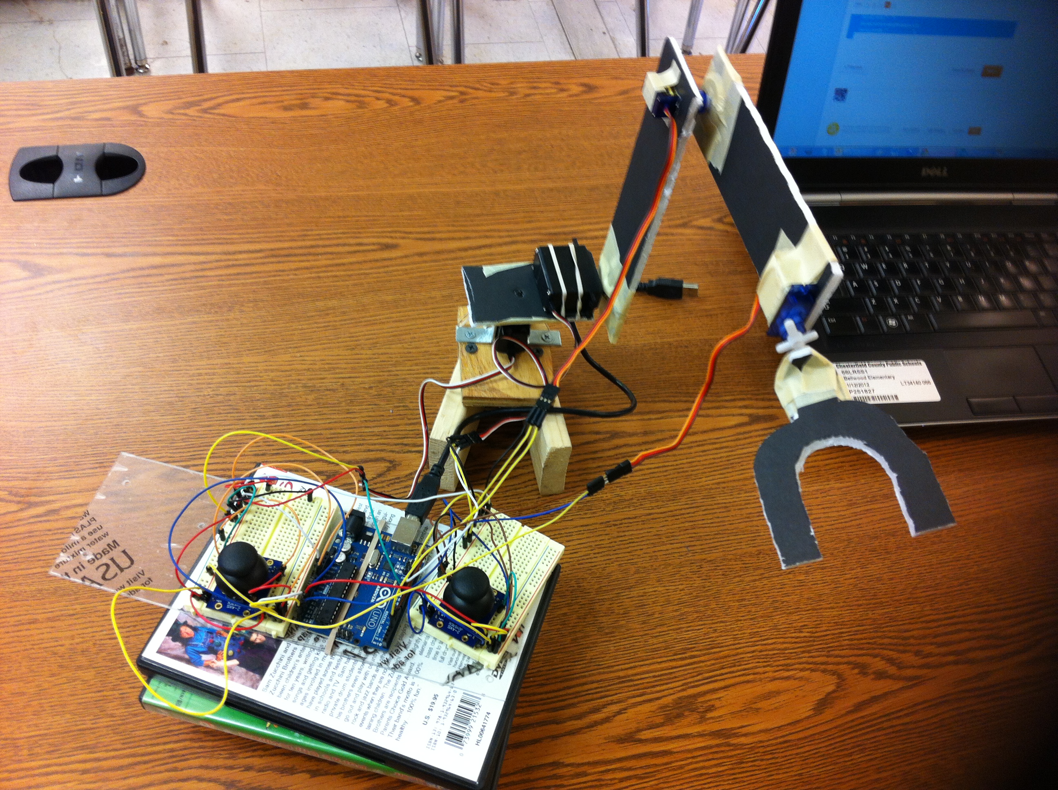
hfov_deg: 52.7
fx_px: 1068
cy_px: 395
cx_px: 529
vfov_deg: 40.6
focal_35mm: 35
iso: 80
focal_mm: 3.85
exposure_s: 1/20
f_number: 2.8
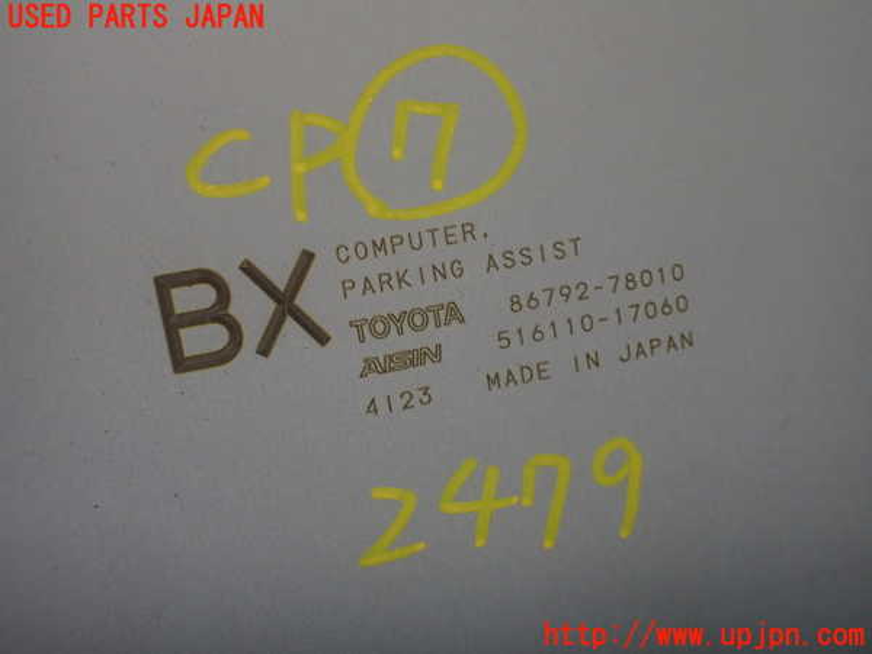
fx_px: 756
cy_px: 327
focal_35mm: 30
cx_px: 436
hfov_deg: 60.0
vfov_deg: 46.8
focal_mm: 5.4
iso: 400
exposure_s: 1/125
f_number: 2.3
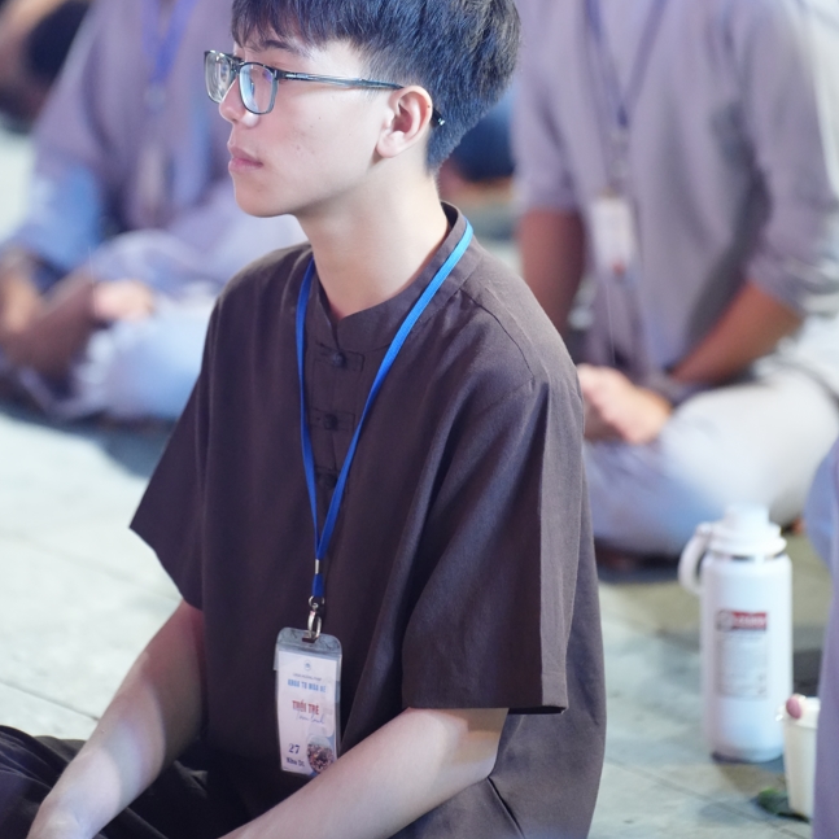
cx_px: 419
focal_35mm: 169
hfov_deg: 10.3
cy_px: 241
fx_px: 4634
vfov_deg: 10.3
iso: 8000
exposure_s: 1/100
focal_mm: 132
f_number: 2.8
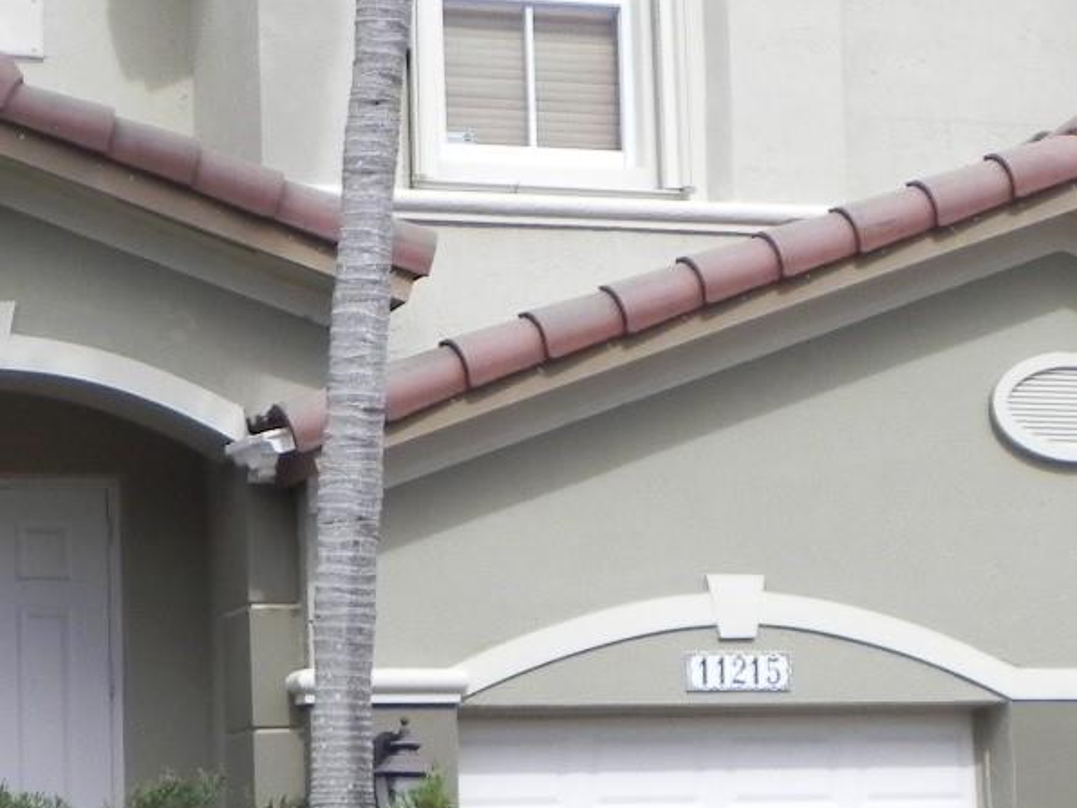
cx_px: 405
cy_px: 560
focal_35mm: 110
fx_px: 3422
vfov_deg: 13.4
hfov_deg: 17.9
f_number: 3.2
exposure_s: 1/2000
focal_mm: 7.3
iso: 160
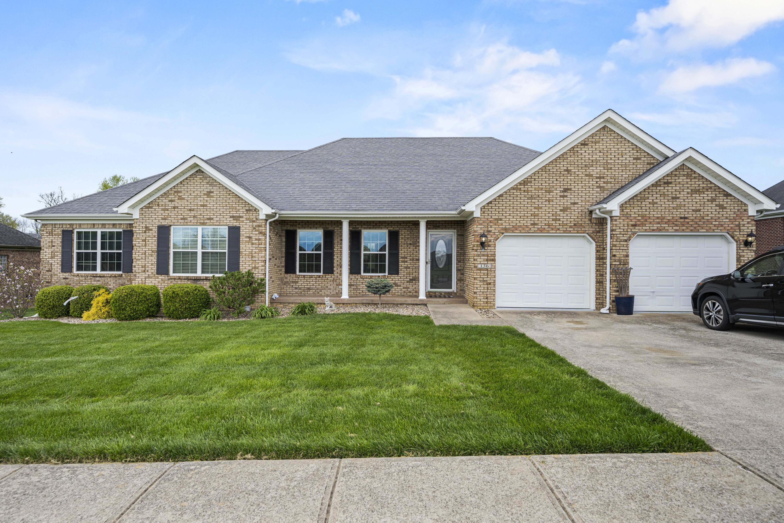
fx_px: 436
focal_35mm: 20
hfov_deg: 84.0
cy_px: 262
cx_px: 392
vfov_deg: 61.9
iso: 200
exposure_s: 1/500
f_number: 4.5
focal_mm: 20
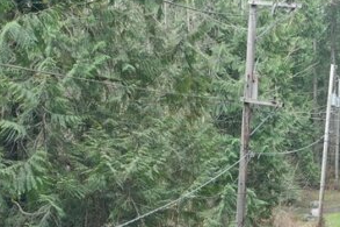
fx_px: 1265
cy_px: 211
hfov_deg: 14.9
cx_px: 382
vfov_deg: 10.2
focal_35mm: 134
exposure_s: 1/40
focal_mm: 10.26
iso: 100
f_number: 3.5
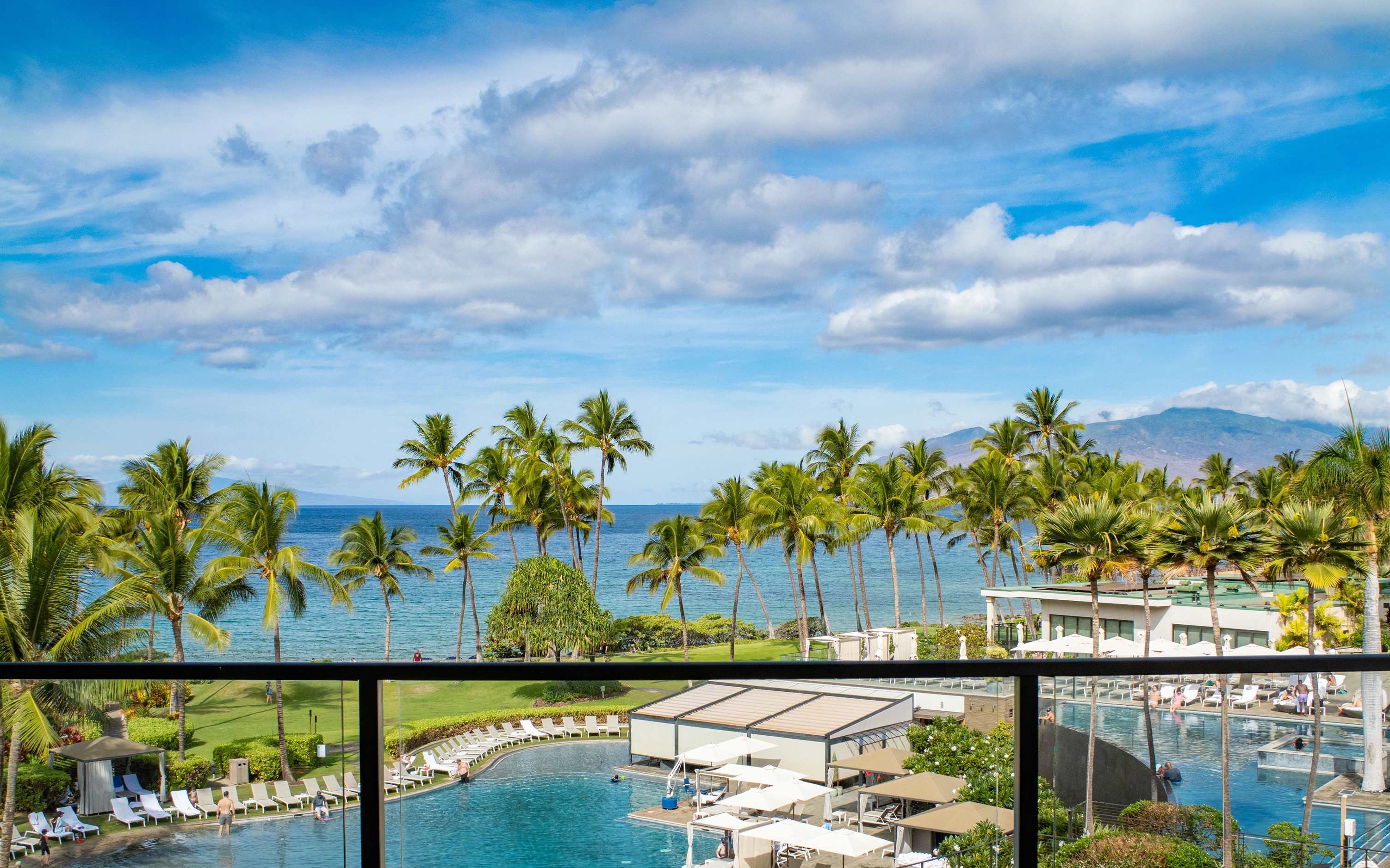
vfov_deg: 32.7
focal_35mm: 39
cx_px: 702
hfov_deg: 50.4
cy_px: 488
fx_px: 1477
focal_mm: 18
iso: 400
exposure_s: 1/400
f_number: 8
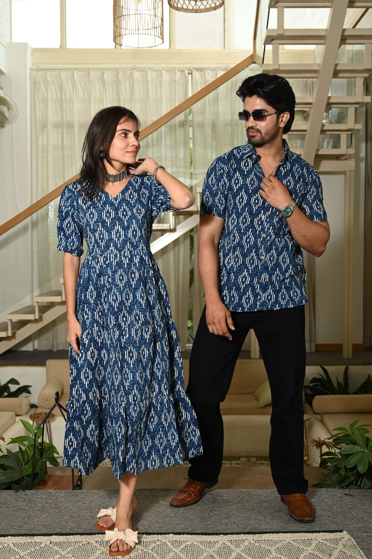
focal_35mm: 41
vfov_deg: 47.4
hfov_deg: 32.6
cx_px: 186
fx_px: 636
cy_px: 280
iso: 400
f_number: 5
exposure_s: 1/160
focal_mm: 41
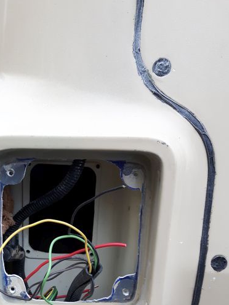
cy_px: 240
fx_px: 441
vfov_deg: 37.0
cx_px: 60
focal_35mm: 50
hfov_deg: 28.7
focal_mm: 3.7
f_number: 1.9
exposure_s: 1/100
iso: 64
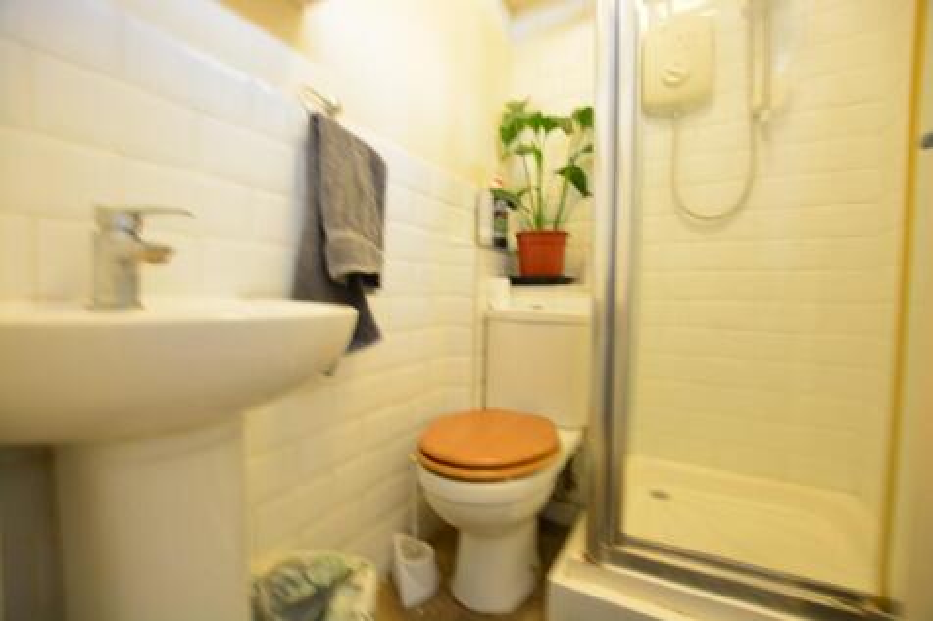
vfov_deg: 77.3
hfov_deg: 100.4
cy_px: 310
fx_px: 389
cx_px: 466
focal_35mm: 15
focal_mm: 10
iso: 640
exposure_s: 1/15
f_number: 3.5
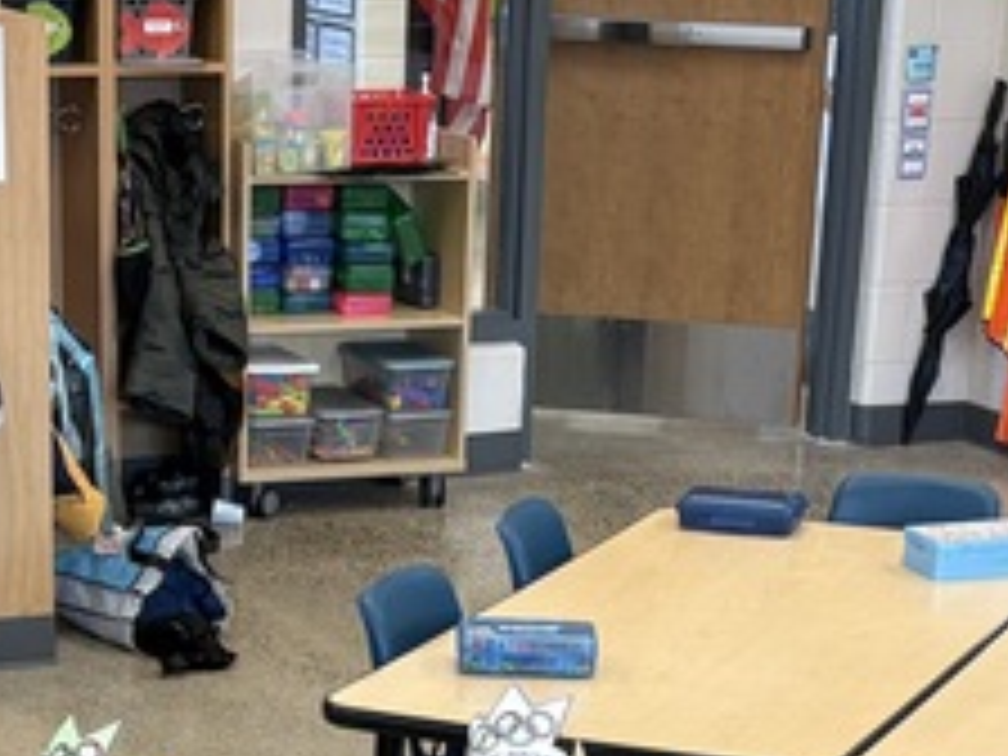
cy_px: 1462
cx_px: 328
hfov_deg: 16.5
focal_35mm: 119
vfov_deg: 11.4
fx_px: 3465
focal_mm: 5.96
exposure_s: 1/60
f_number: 1.6
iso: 100
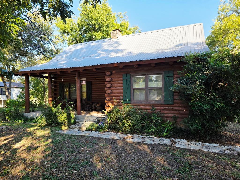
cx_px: 120
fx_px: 159
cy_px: 90
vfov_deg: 58.9
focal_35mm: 23
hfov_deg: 73.9
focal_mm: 6.3
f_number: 1.7
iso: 80
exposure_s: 1/1429
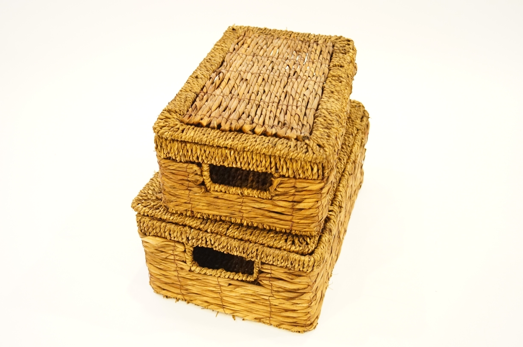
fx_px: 522
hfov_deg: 53.2
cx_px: 262
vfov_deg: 36.8
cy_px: 174
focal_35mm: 36
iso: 3200
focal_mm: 24
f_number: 4
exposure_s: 1/40
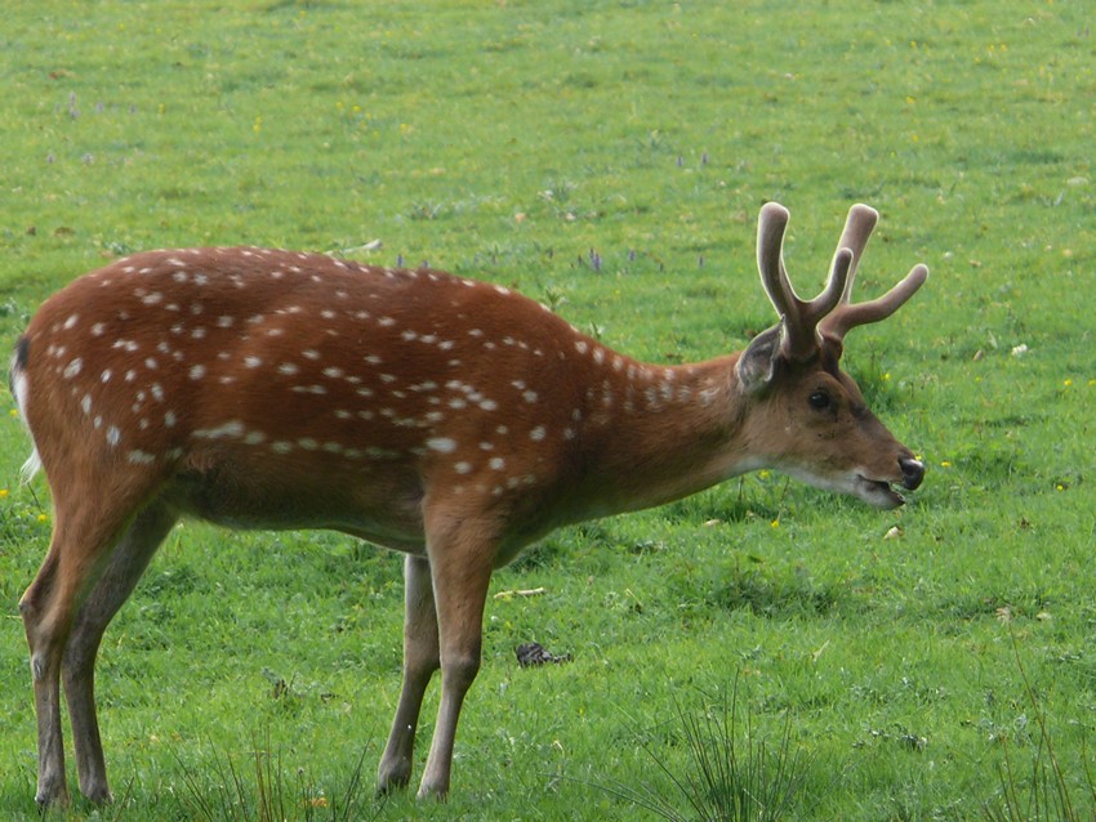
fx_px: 15677
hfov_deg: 4.0
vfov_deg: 3.0
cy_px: 411
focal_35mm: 495
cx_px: 548
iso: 100
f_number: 4
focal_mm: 58.7
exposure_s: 1/125
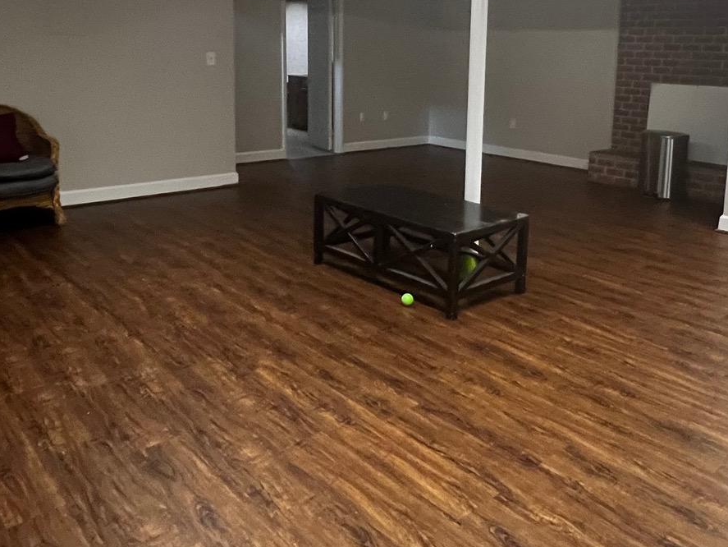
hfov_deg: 59.4
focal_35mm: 30
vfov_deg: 45.7
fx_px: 631
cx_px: 443
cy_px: 158
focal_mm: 1.57
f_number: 1.8
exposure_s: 1/40
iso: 800
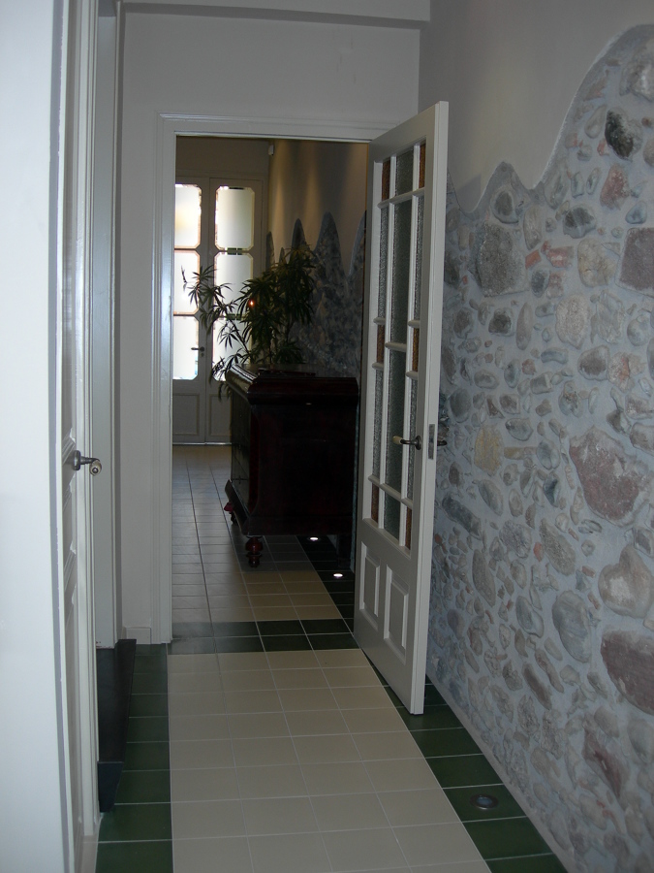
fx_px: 957
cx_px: 327
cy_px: 436
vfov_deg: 49.0
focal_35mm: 38
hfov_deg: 37.7
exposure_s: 1/60.1
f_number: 2.8
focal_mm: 7.8
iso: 50
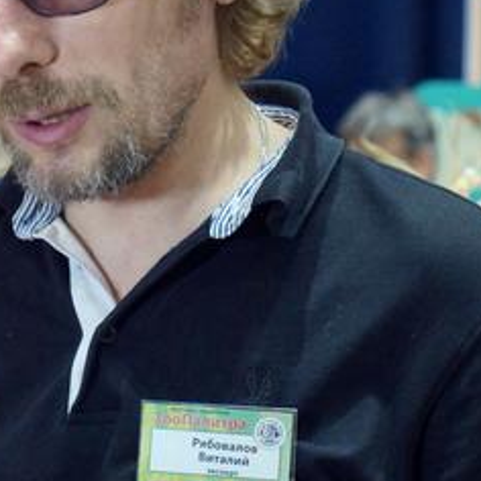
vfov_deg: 9.2
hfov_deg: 9.2
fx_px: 2989
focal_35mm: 190
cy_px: 236
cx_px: 78
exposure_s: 1/125
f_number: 5.6
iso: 3200
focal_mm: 55
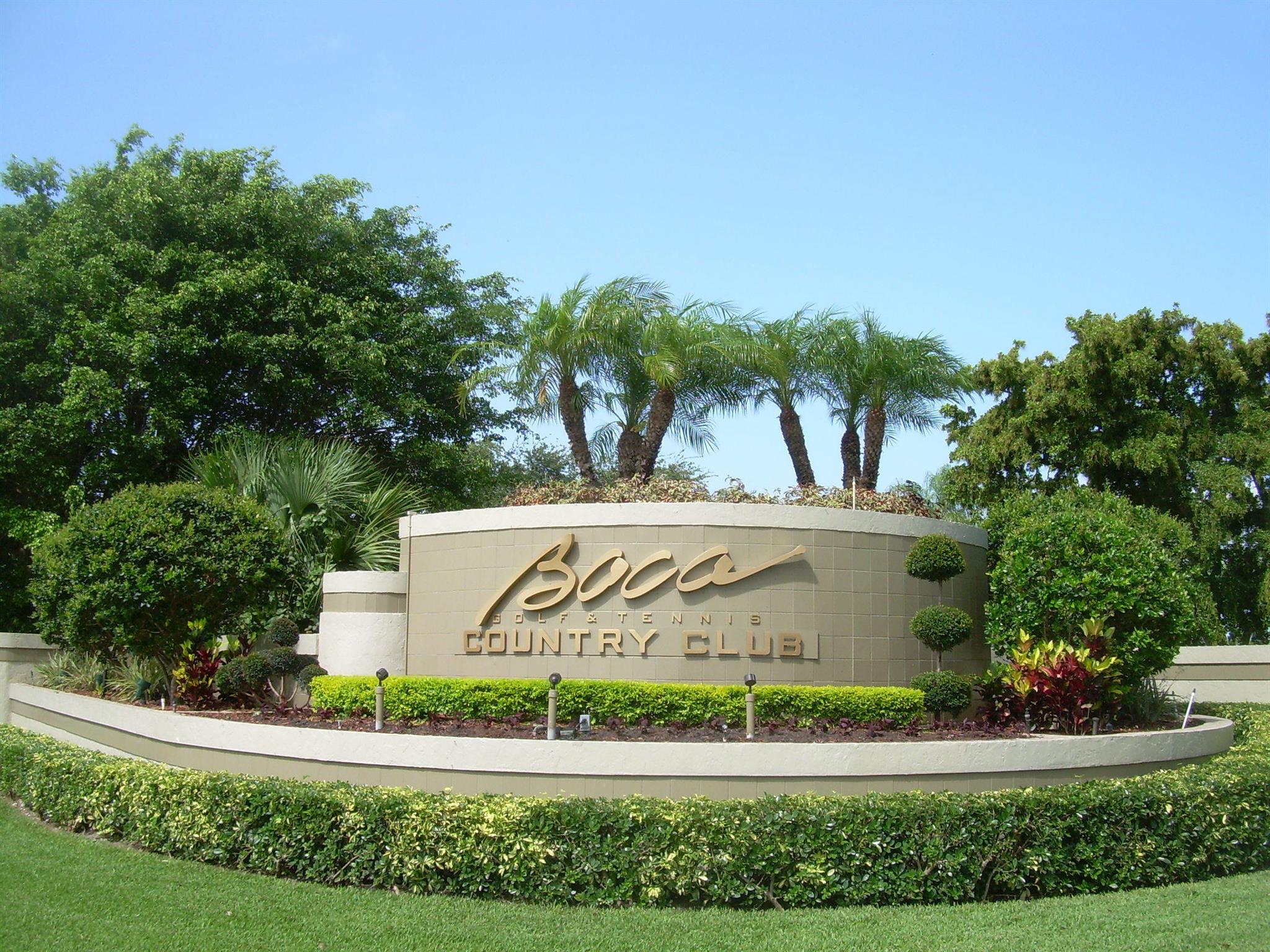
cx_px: 635
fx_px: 1394
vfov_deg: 37.7
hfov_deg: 49.0
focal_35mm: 38
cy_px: 476
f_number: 4.6
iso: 50
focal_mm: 6.3
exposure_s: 1/273
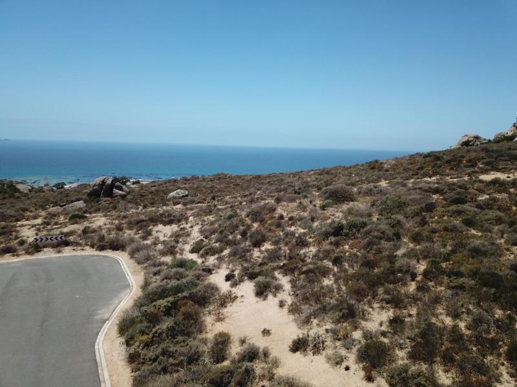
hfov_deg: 67.3
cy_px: 194
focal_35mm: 26
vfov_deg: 53.1
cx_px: 258
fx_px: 388
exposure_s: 1/1812
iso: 100
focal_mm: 4.73
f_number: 2.2
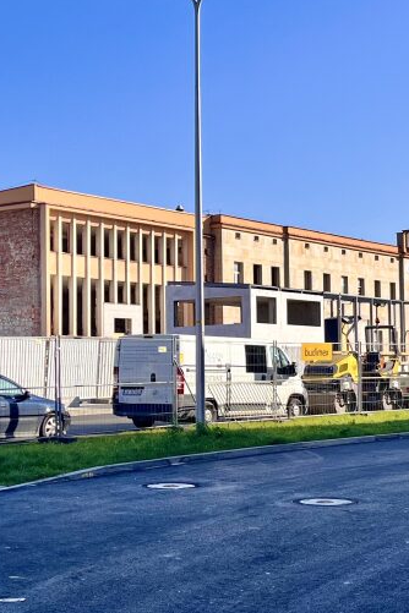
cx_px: 327
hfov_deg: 20.4
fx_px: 1125
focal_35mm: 66
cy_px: 302
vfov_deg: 30.5
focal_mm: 5.1
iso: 50
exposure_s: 1/3745
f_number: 1.6
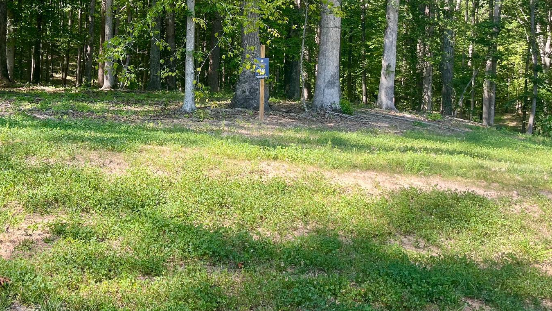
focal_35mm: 43
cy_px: 12
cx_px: 187
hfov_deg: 46.7
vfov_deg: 26.5
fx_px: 629
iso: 50
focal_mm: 5.1
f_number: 1.6
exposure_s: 1/388
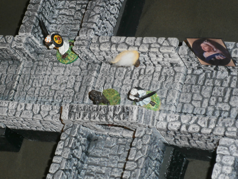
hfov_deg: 19.4
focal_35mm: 101
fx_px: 694
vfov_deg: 14.6
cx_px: 119
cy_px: 90
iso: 200
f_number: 5.4
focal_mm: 17.8
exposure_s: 1/80
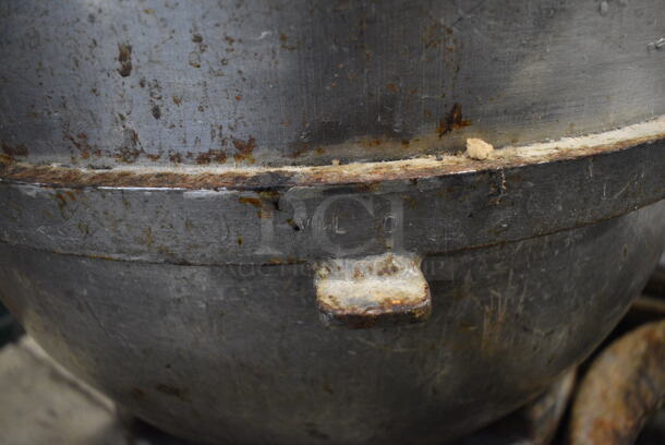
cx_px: 332
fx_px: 499
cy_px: 222
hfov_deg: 67.3
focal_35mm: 27
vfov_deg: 48.0
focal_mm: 18
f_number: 3.5
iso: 3200
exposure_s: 1/60
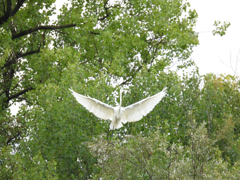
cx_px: 120
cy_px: 90
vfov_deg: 1.6
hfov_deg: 2.1
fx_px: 6587
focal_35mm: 950
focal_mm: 170
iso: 400
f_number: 5.6
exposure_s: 1/160
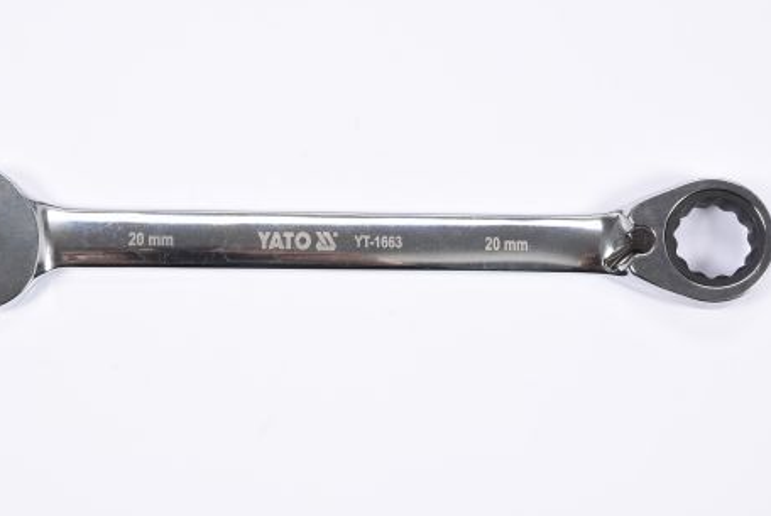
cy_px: 250
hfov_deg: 22.6
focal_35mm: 90
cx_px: 337
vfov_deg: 15.2
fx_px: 1929
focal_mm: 50
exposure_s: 1/125
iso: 250
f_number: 14
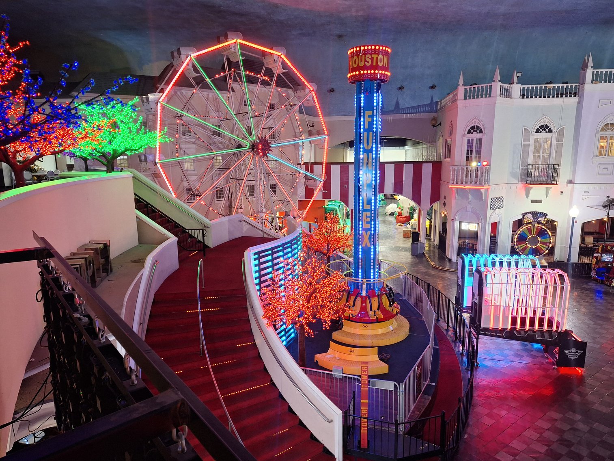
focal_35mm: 23
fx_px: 408
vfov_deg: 58.9
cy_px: 230
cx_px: 307
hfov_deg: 73.9
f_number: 1.8
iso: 320
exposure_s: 1/30
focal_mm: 5.54
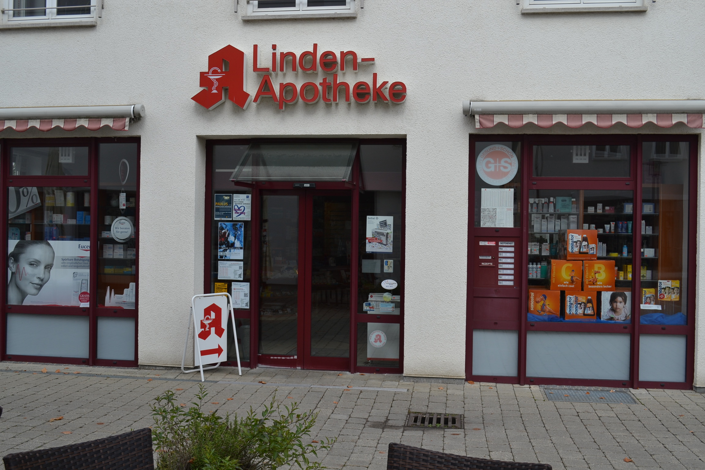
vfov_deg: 36.9
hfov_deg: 53.1
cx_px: 352
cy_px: 235
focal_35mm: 36
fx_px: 705
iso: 100
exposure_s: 1/200
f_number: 7.1
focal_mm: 24
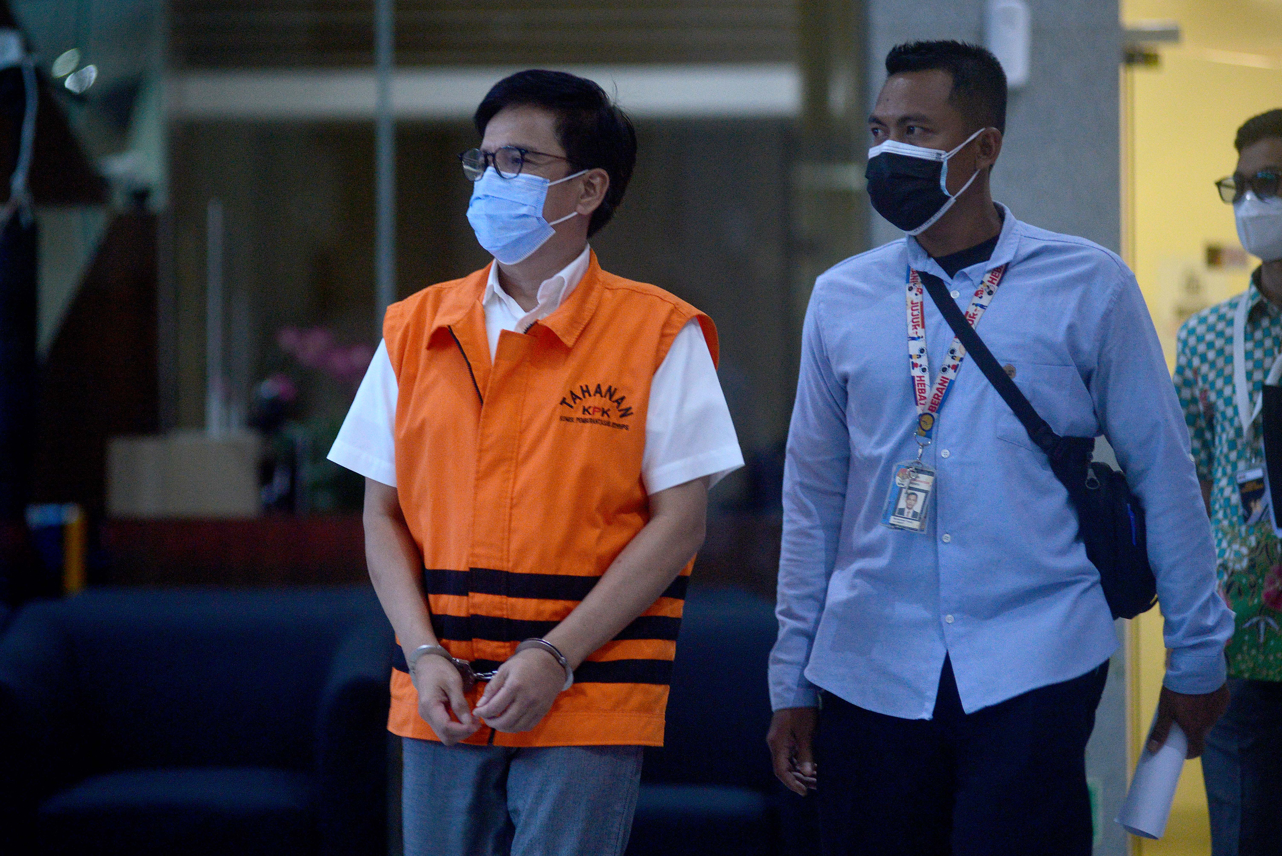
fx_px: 5522
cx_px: 641
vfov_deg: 8.9
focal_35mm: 155
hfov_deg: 13.2
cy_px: 428
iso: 3200
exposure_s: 1/160
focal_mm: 155
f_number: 2.8
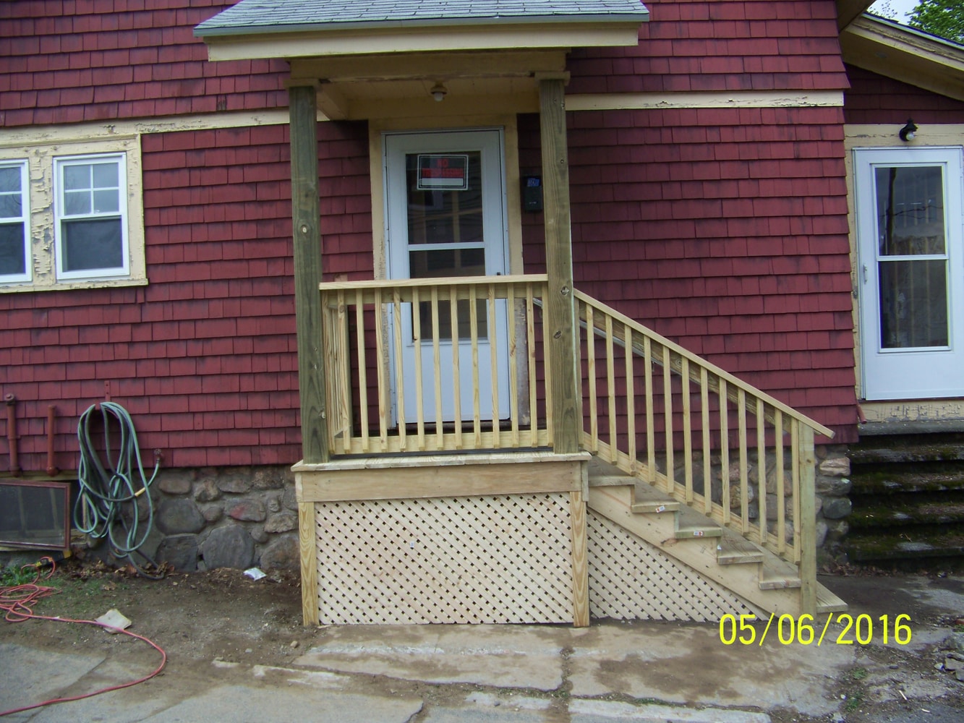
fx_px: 1003
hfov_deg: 51.4
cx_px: 482
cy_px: 362
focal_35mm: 36
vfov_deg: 39.7
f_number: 2.8
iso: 64
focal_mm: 5.85
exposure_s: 1/800
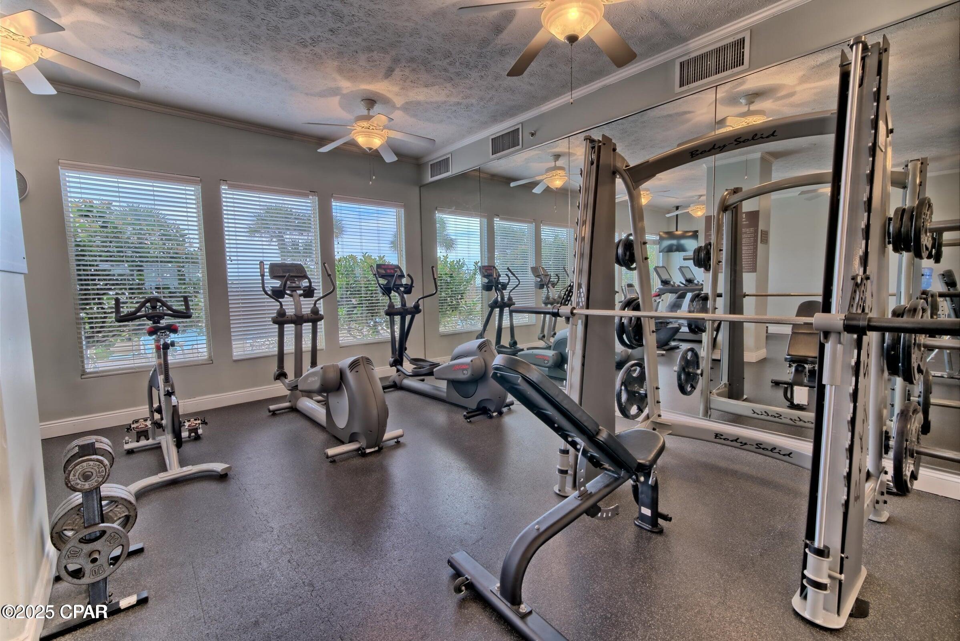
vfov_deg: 77.4
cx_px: 480
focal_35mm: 15
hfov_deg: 100.4
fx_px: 400
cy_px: 320
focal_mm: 15
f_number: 13
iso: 800
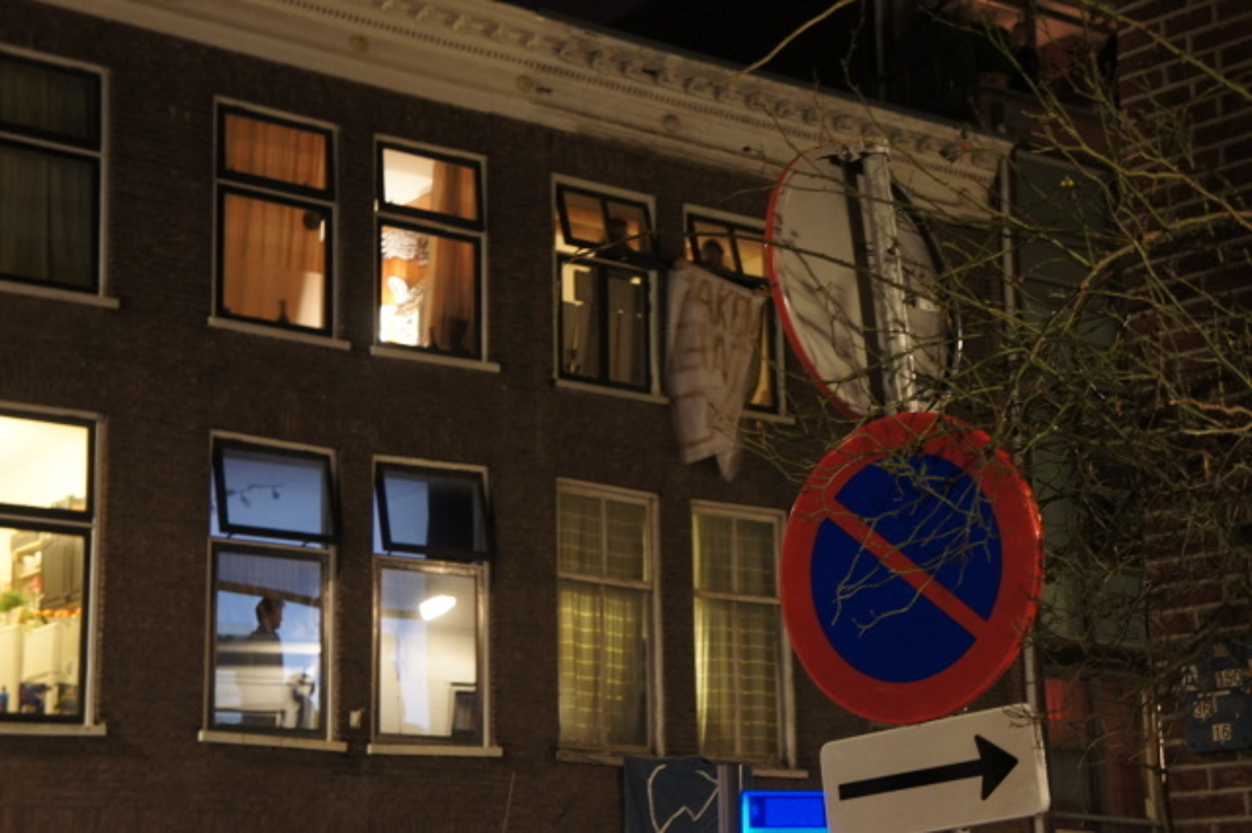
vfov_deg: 17.8
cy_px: 416
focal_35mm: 76
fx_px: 2659
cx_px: 626
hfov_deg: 26.5
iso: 1600
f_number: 5
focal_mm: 51
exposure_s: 1/2
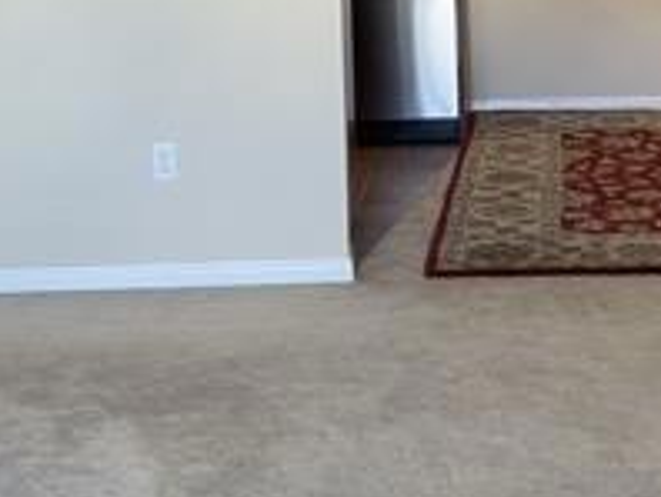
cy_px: -67
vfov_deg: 17.0
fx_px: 1606
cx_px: 501
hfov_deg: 23.0
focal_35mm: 84
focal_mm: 4.2
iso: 100
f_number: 1.6
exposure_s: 1/60
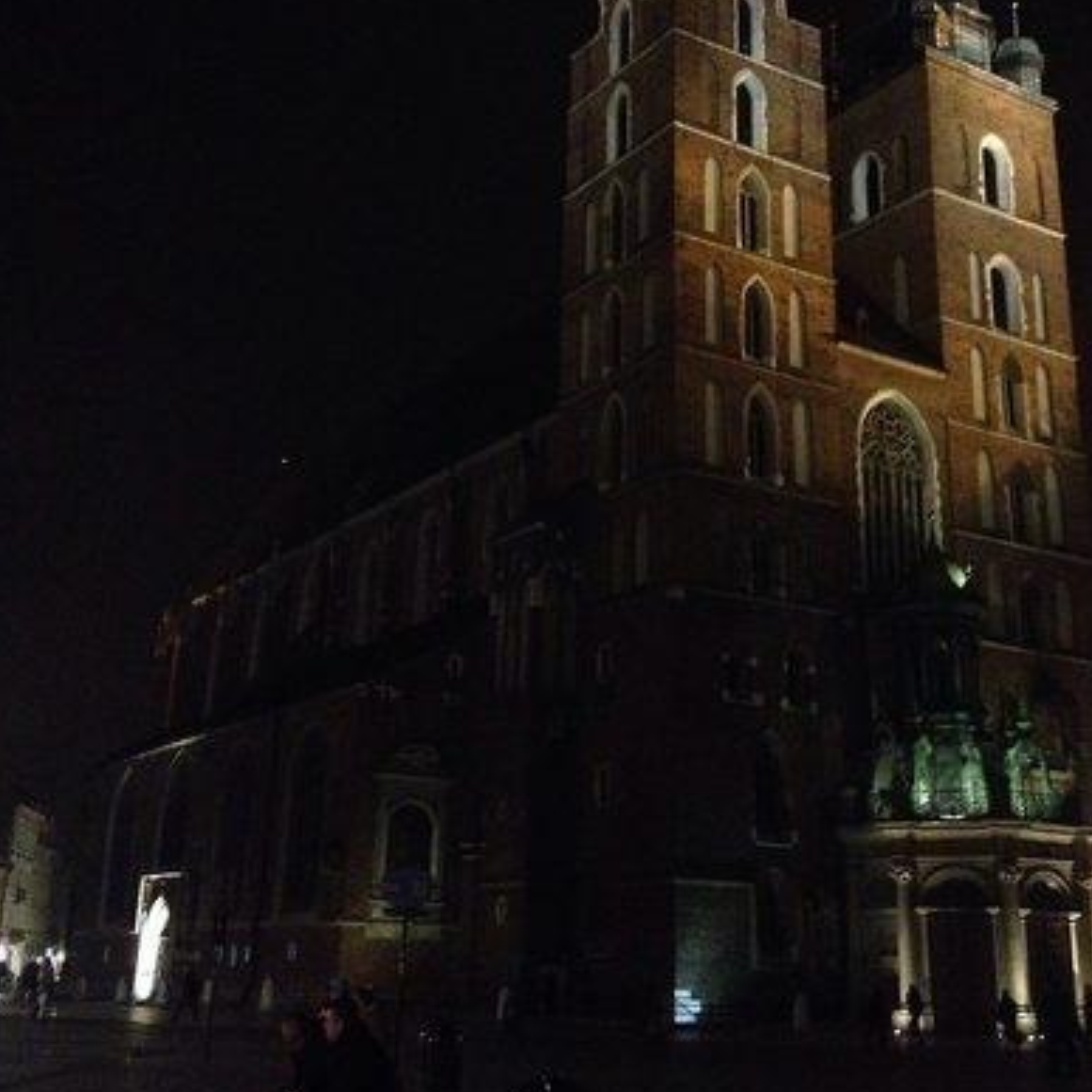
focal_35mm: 48
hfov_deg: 35.3
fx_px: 1713
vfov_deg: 35.1
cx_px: 578
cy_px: 375
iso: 800
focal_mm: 4.28
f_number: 2.4
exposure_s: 1/15
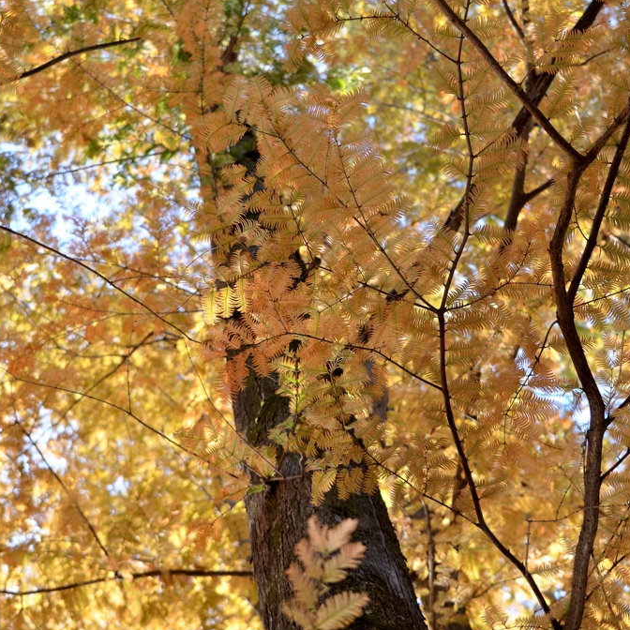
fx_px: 2196
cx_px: 335
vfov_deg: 16.3
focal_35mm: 107
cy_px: 315
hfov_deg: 16.3
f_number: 5
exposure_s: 1/125
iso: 160
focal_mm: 55
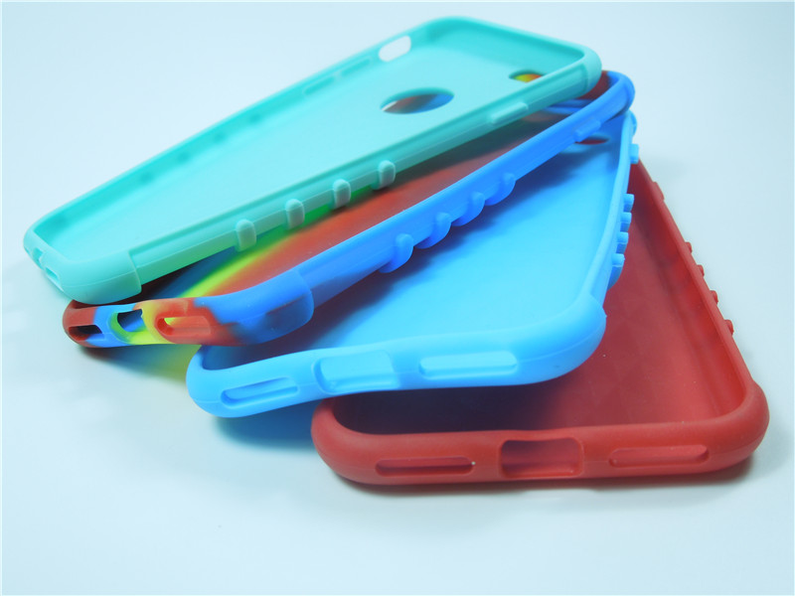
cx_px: 398
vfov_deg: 36.8
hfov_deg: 47.9
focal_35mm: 39
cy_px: 298
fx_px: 896
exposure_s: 1/60
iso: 100
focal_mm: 7
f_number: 3.8
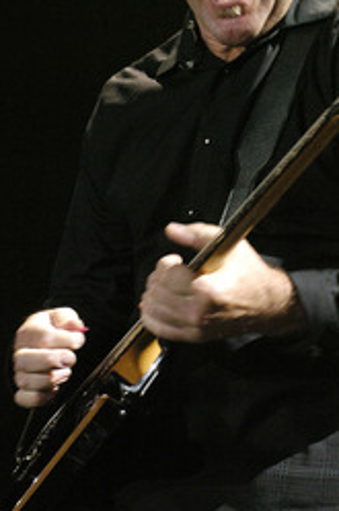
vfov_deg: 6.3
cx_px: 217
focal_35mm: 326
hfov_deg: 4.2
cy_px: 152
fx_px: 4621
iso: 1000
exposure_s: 1/125
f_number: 5.6
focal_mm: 135
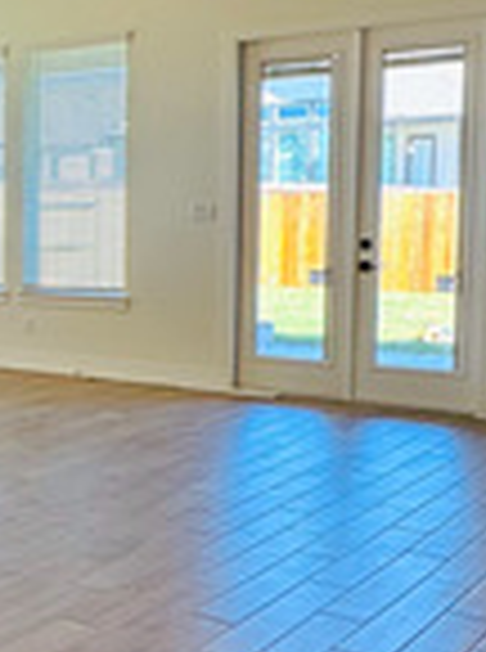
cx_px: -230
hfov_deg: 20.4
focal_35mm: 62
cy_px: 319
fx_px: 1166
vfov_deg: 31.3
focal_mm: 2.22
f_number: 2.2
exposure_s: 1/120
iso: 80
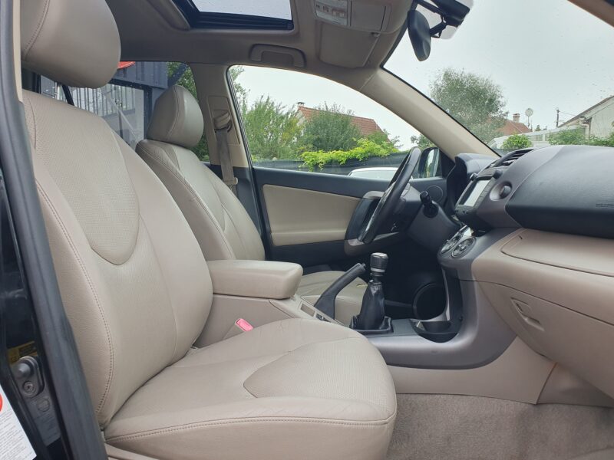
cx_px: 307
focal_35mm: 26
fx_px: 461
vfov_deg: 53.1
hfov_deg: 67.3
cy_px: 230
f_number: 2.4
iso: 50
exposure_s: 1/129
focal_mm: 4.32
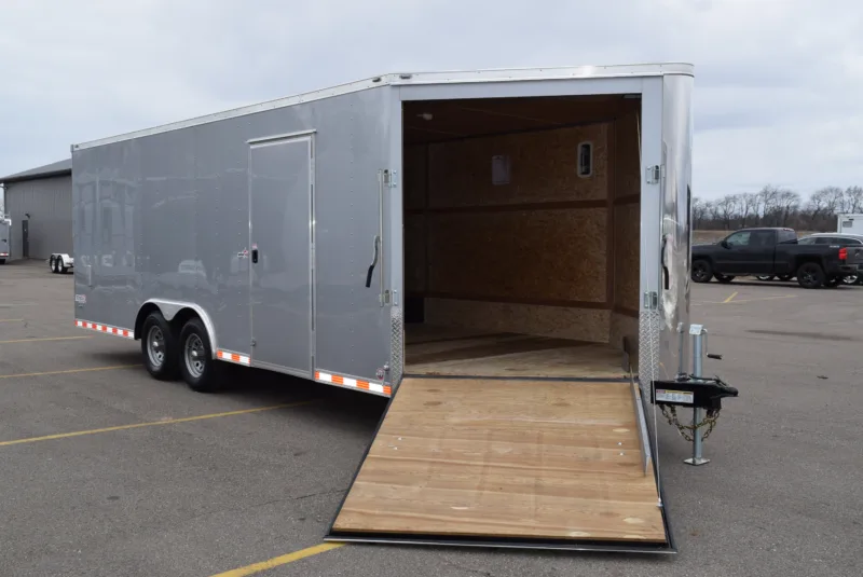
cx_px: 432
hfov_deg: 53.1
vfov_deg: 36.9
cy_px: 288
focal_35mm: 36
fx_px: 864
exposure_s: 1/200
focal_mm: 24
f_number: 8
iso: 100
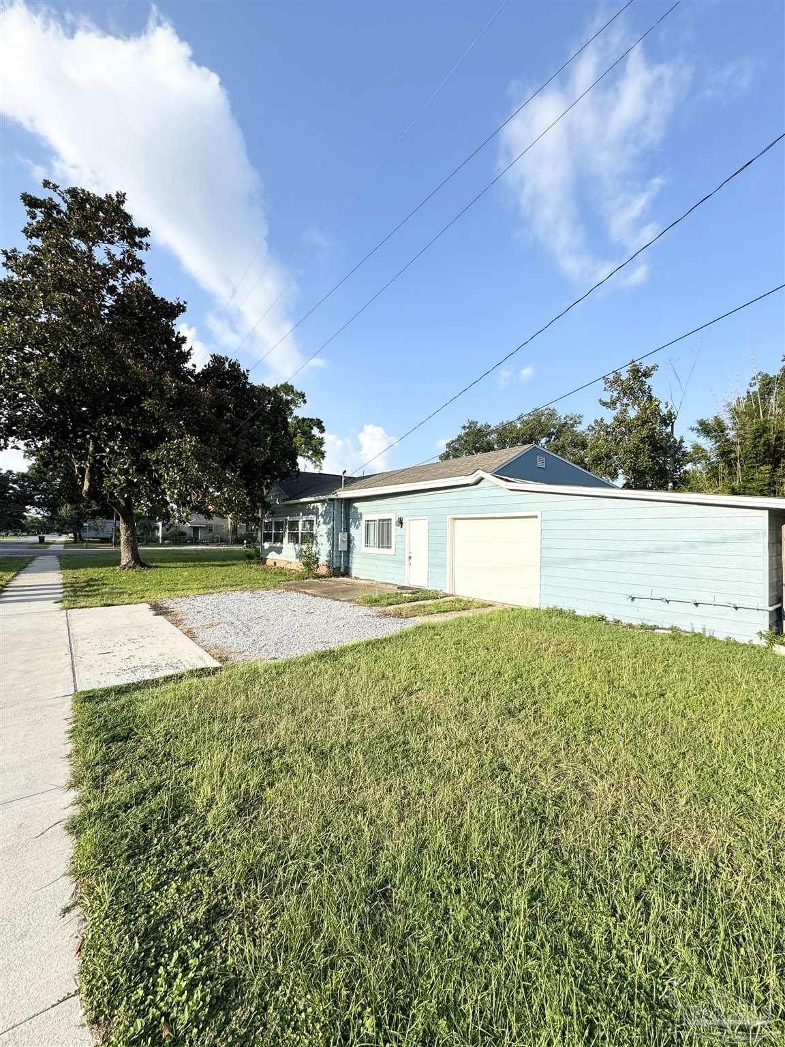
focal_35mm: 14
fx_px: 423
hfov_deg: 85.7
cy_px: 524
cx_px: 392
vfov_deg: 102.1
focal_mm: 2.22
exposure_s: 1/1600
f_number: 2.2
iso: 50
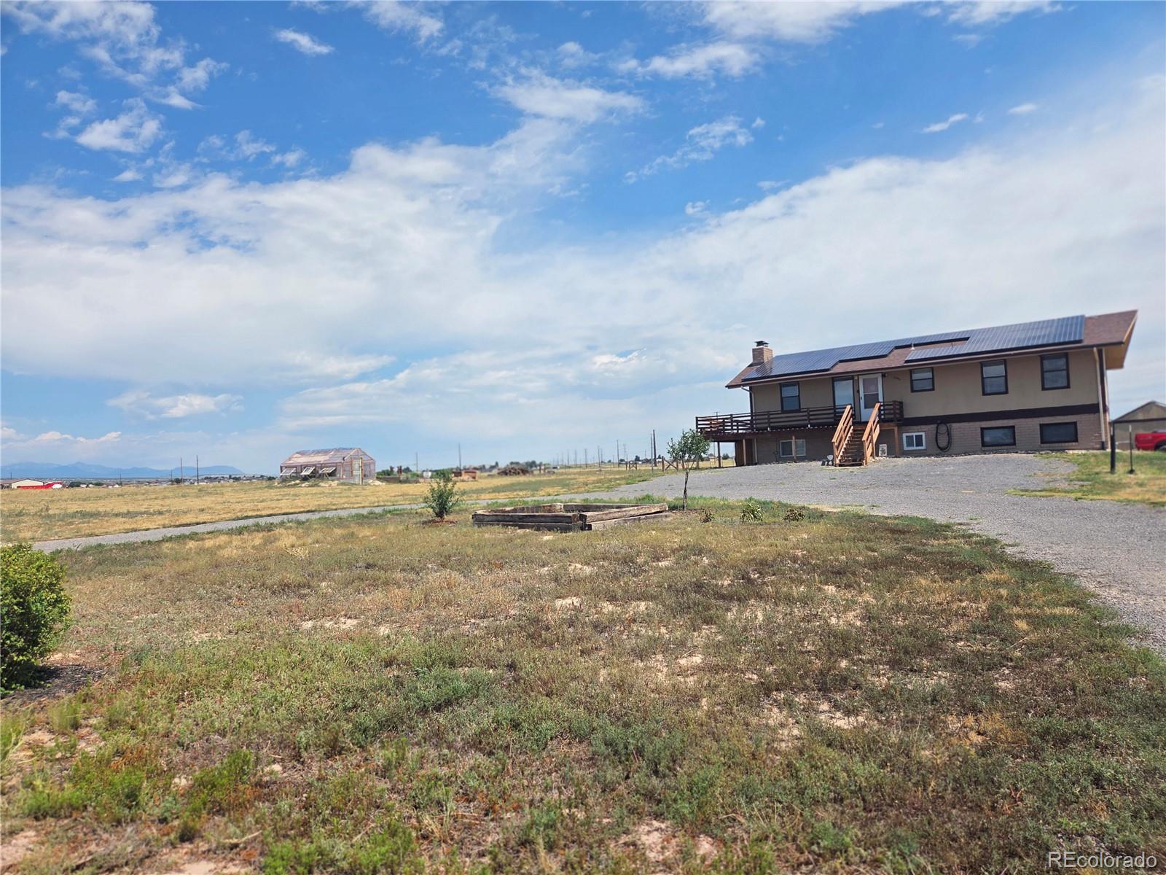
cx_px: 583
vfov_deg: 58.9
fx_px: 775
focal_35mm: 23
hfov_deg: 73.9
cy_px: 438
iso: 80
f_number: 1.8
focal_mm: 5.4
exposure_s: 1/6217
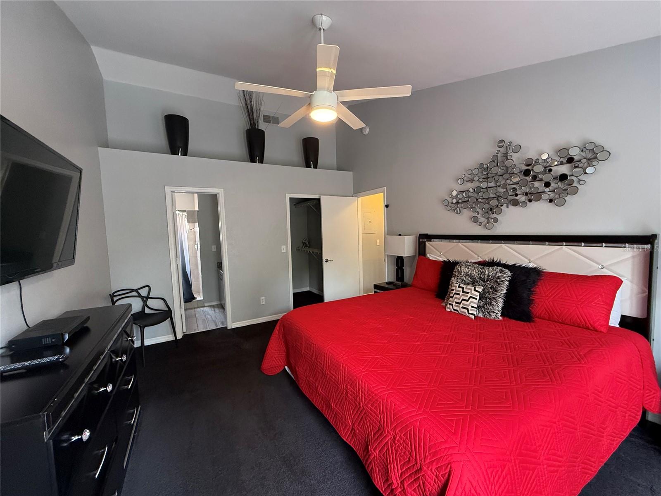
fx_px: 267
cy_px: 248
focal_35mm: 14
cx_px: 330
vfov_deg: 85.7
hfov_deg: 102.1
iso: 320
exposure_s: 1/75
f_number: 2.2
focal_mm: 2.22
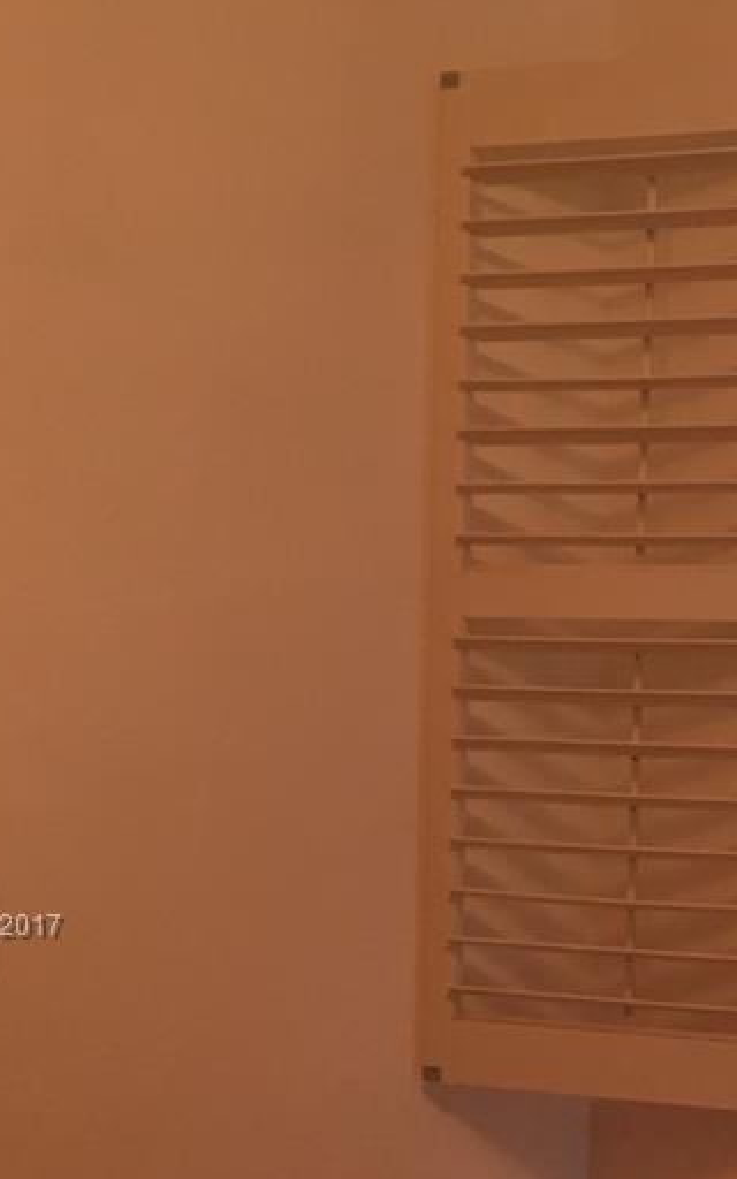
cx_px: 677
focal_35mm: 72
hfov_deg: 17.8
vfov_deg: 28.0
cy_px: 928
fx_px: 2314
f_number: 2.2
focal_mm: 4.15
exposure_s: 1/30
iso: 80
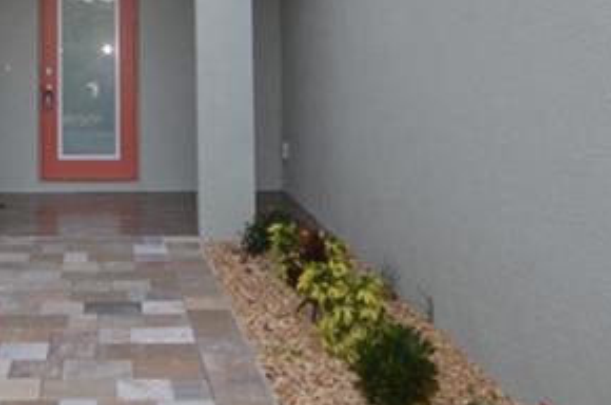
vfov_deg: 23.8
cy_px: -37
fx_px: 898
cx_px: 97
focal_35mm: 53
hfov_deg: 36.0
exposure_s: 1/200
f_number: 4
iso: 200
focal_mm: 10
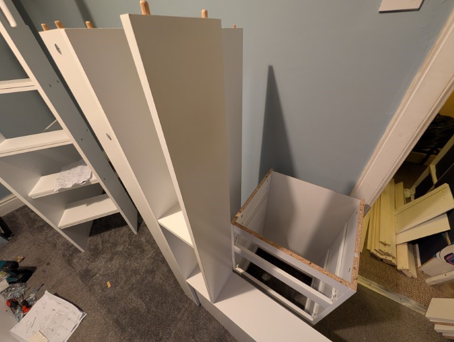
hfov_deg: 110.5
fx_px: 158
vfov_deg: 94.6
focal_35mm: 12
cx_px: 227
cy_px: 171
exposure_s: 1/25
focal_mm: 2.02
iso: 192
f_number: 1.7
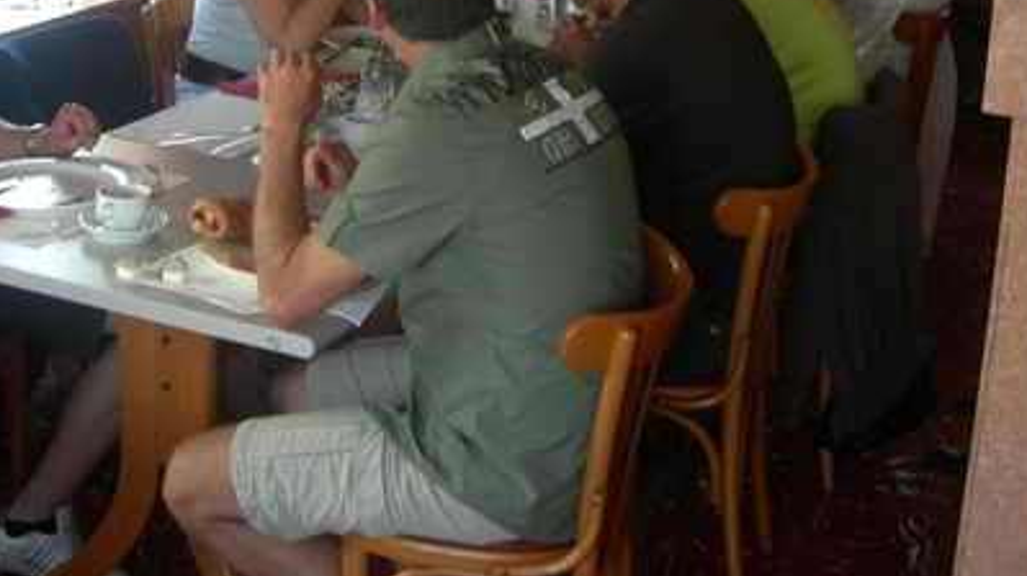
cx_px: 391
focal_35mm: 59
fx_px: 1606
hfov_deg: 35.3
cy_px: 3
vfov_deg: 19.8
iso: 64
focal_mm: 7.5
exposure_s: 1/34.4
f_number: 2.7
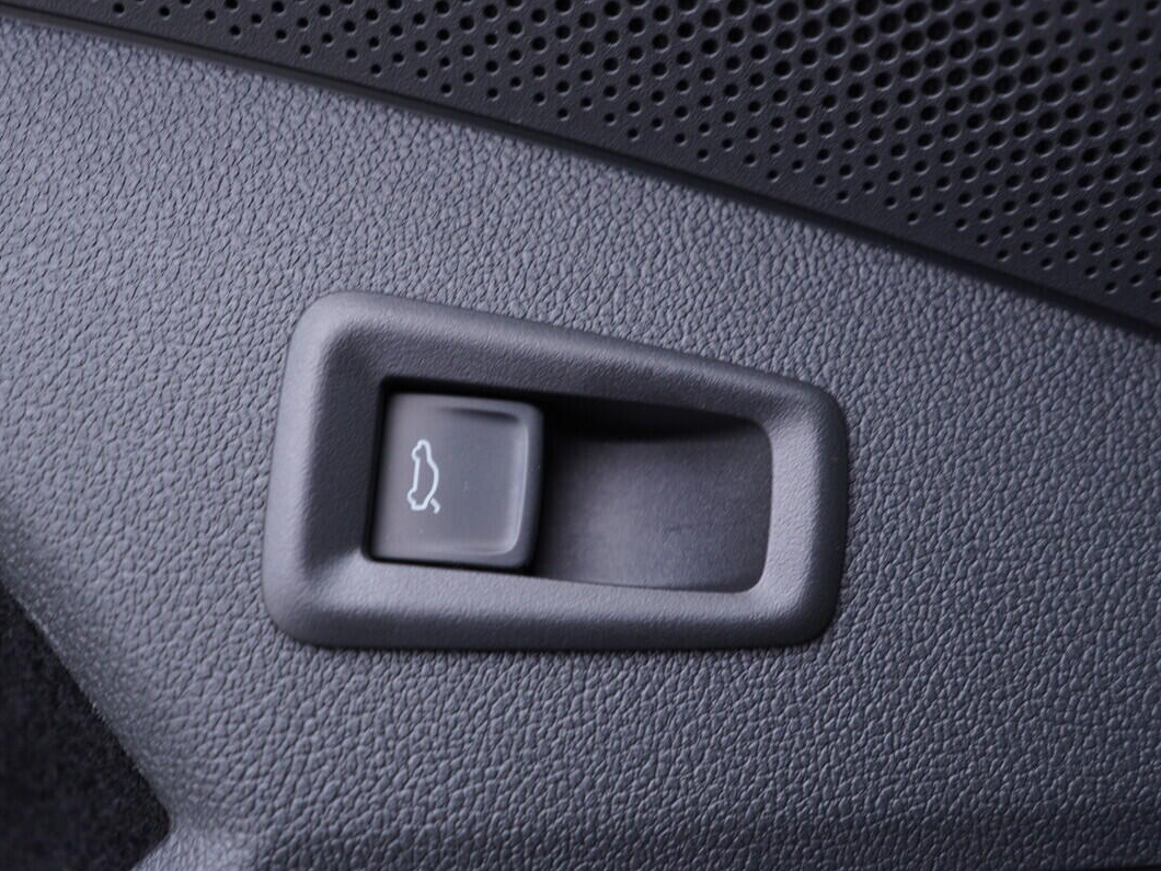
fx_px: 1576
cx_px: 575
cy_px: 481
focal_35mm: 47
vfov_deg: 30.9
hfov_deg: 40.4
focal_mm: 24
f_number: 2.8
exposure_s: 1/40
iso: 200
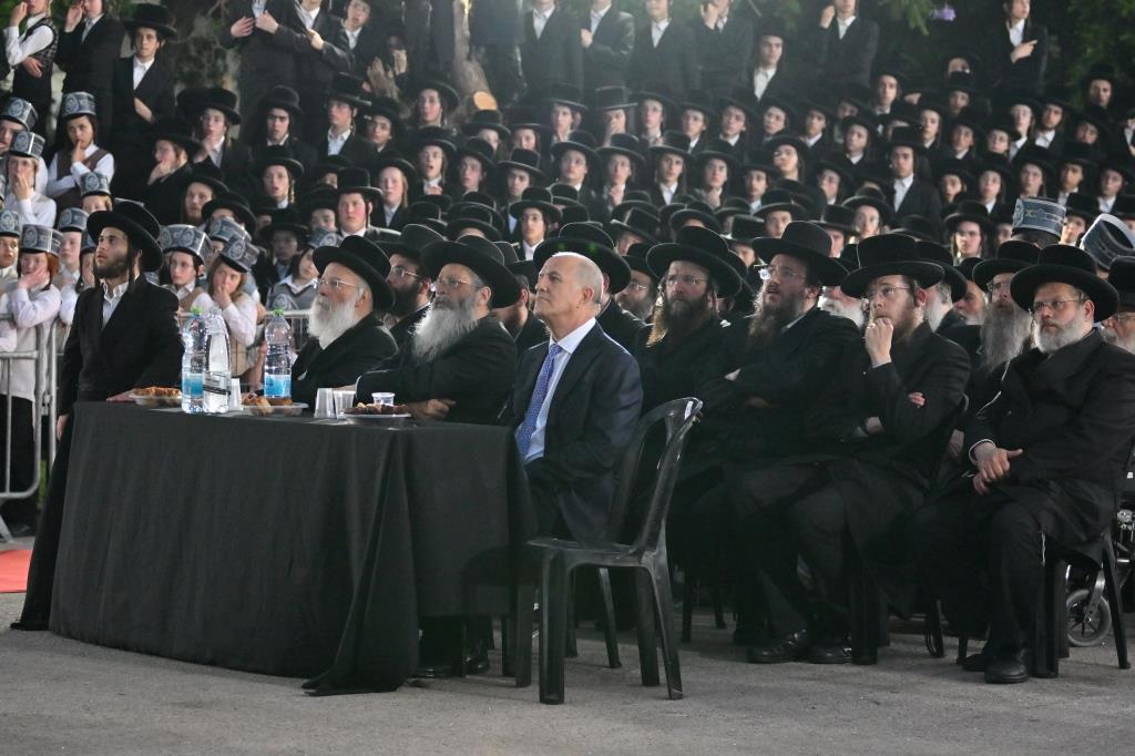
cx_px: 568
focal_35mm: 105
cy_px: 378
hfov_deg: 19.5
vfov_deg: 13.0
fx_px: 3309
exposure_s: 1/200
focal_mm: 70
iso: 1600
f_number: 2.8
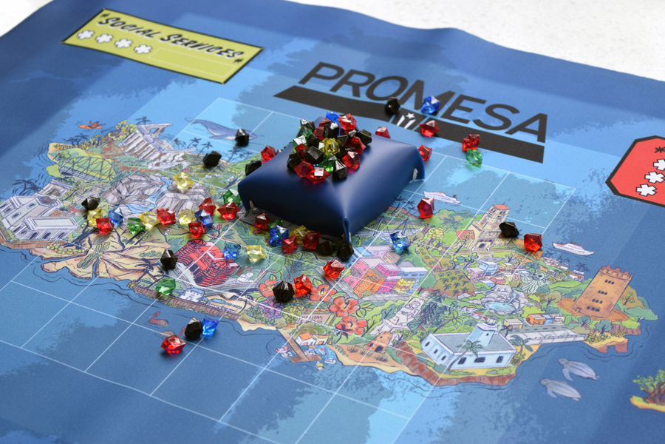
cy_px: 222
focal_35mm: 82
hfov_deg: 24.6
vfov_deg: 16.6
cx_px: 332
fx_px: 1524
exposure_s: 1/160
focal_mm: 55
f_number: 6.3
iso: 400
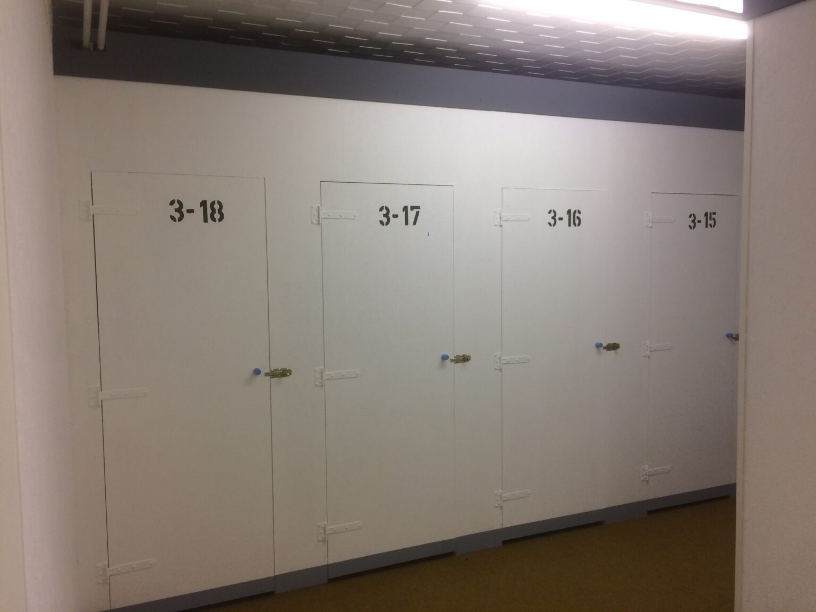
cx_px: 408
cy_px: 306
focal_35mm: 29
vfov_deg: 48.2
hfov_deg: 61.7
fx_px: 684
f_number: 2.2
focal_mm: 4.15
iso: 32
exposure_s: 1/33
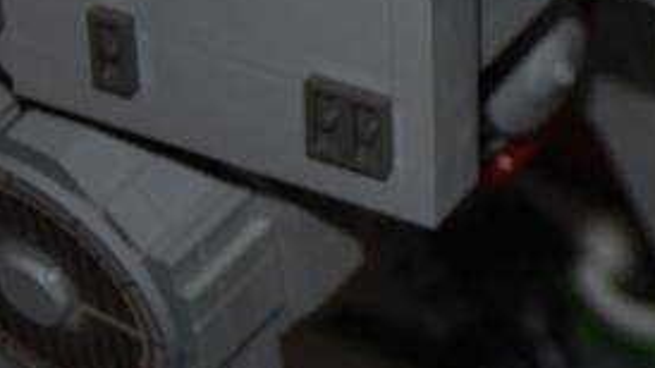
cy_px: 18
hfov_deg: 10.7
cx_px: 1183
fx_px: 3265
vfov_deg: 6.4
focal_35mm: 188
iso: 100
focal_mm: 32
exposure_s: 1/125
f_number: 4.5
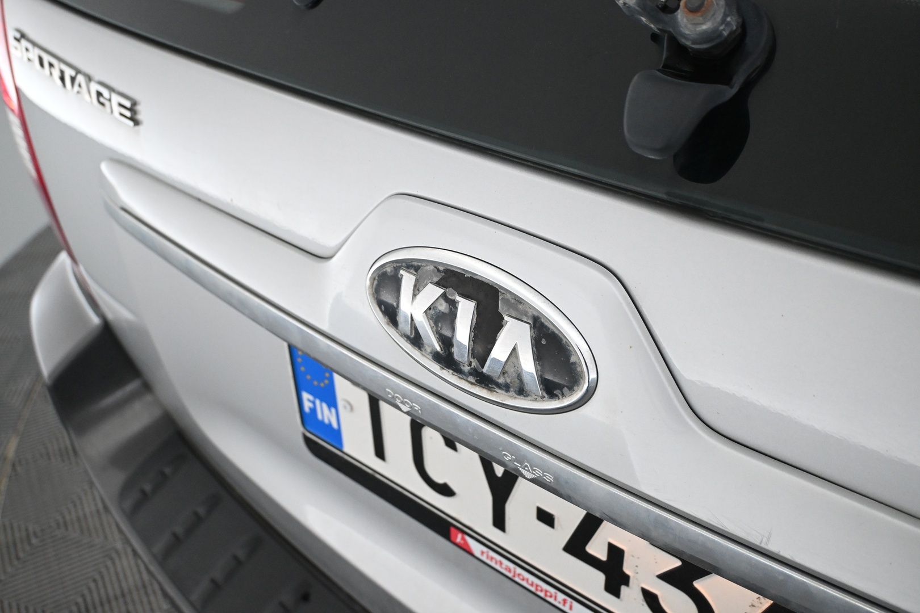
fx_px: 862
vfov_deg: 39.1
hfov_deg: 56.1
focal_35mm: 34
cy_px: 306
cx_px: 460
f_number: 4
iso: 2500
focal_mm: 22.5
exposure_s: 1/125
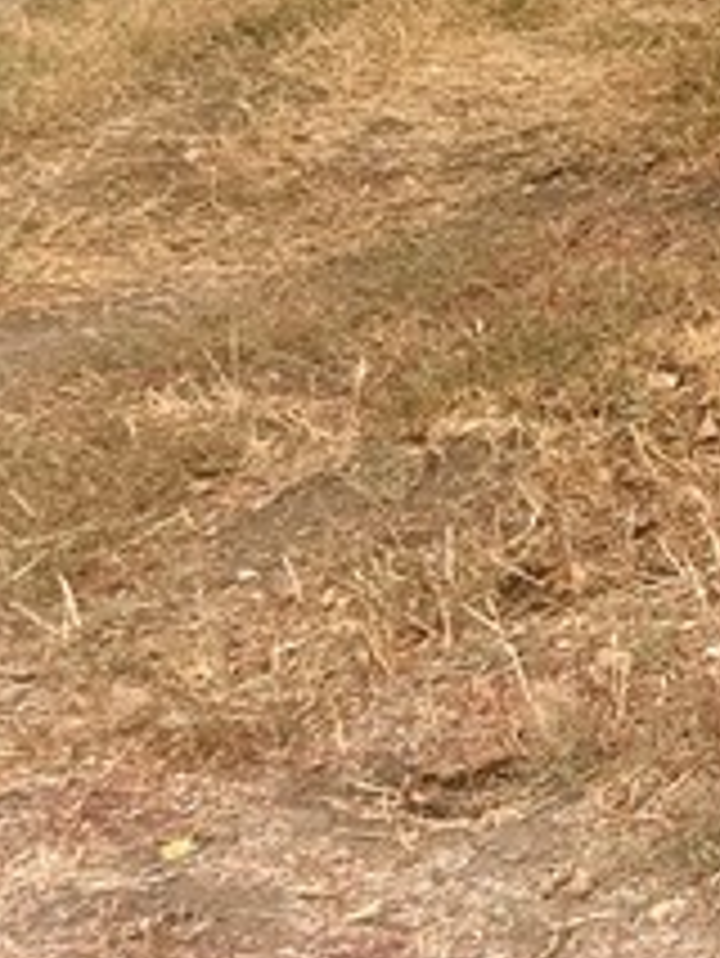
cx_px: 1210
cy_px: 81
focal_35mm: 125
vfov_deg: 15.6
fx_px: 3463
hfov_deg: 11.2
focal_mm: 5.7
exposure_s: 1/621
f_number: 1.5
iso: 50
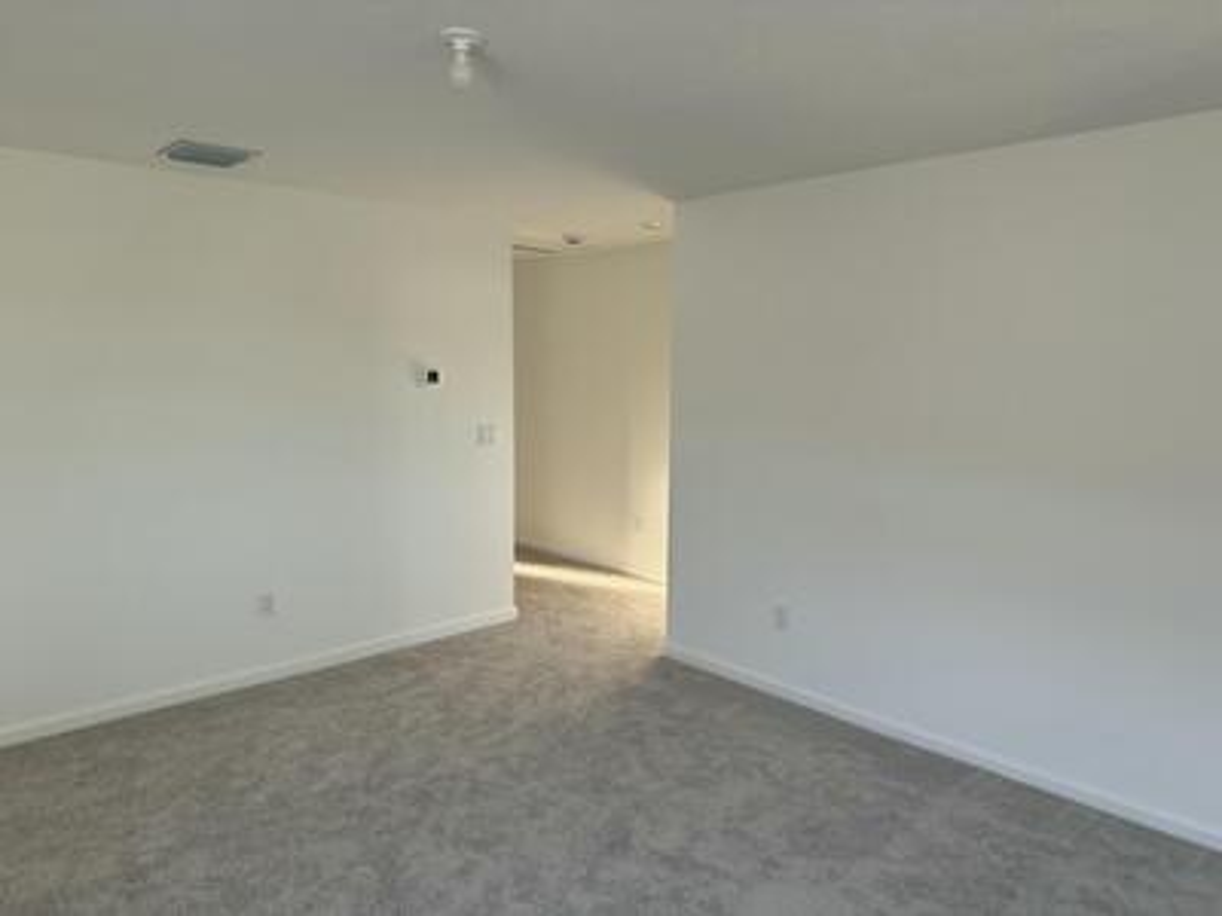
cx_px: 611
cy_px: 458
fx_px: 847
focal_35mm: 24
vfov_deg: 56.8
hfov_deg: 71.6
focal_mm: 6.76
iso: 200
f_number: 1.78
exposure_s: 1/120
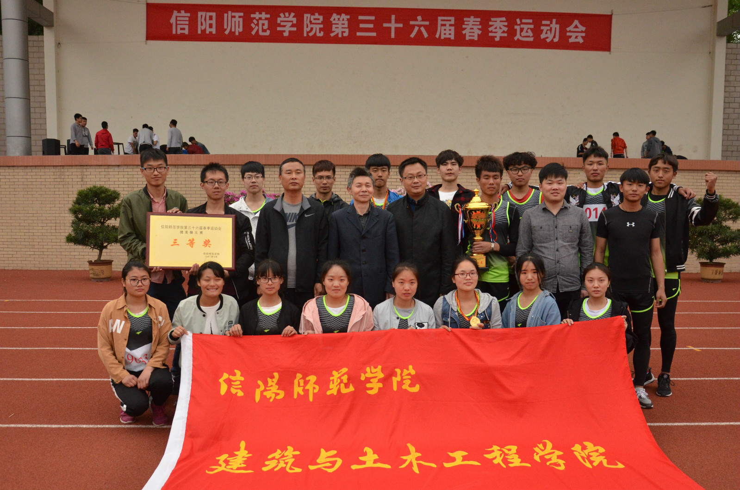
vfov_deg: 41.5
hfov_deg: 59.6
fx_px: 646
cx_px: 370
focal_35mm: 32
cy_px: 245
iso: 1600
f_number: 4.5
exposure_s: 1/1250
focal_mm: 21
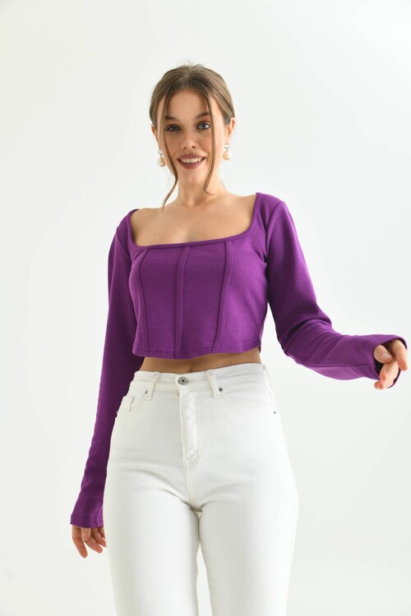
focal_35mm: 46
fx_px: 788
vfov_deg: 42.7
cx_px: 206
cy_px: 308
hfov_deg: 29.2
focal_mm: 46
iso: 160
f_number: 5.6
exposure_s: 1/125
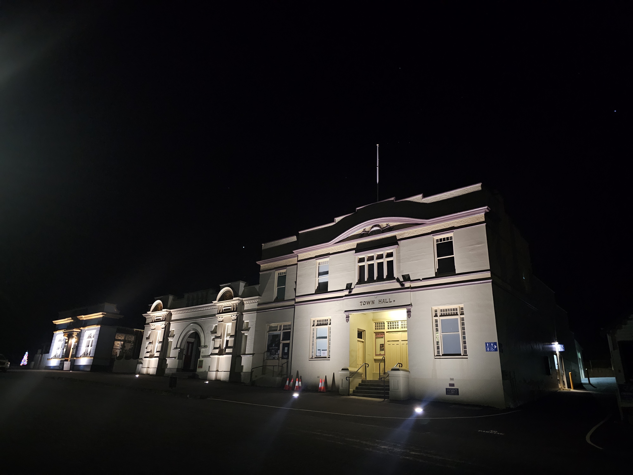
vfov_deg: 58.9
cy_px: 238
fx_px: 421
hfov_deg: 73.9
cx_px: 316
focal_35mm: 23
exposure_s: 1/25
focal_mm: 6.3
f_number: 1.7
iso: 1600
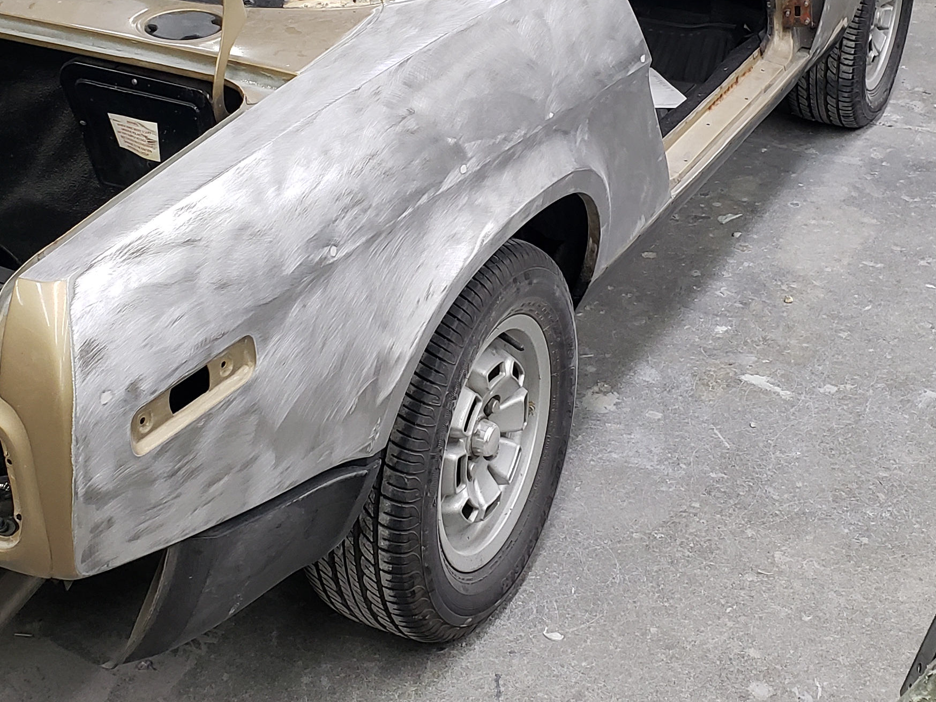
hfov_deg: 32.2
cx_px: 467
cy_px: 78
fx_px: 1622
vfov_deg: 23.8
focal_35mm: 60
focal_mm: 4.3
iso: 200
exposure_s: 1/60
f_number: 2.4
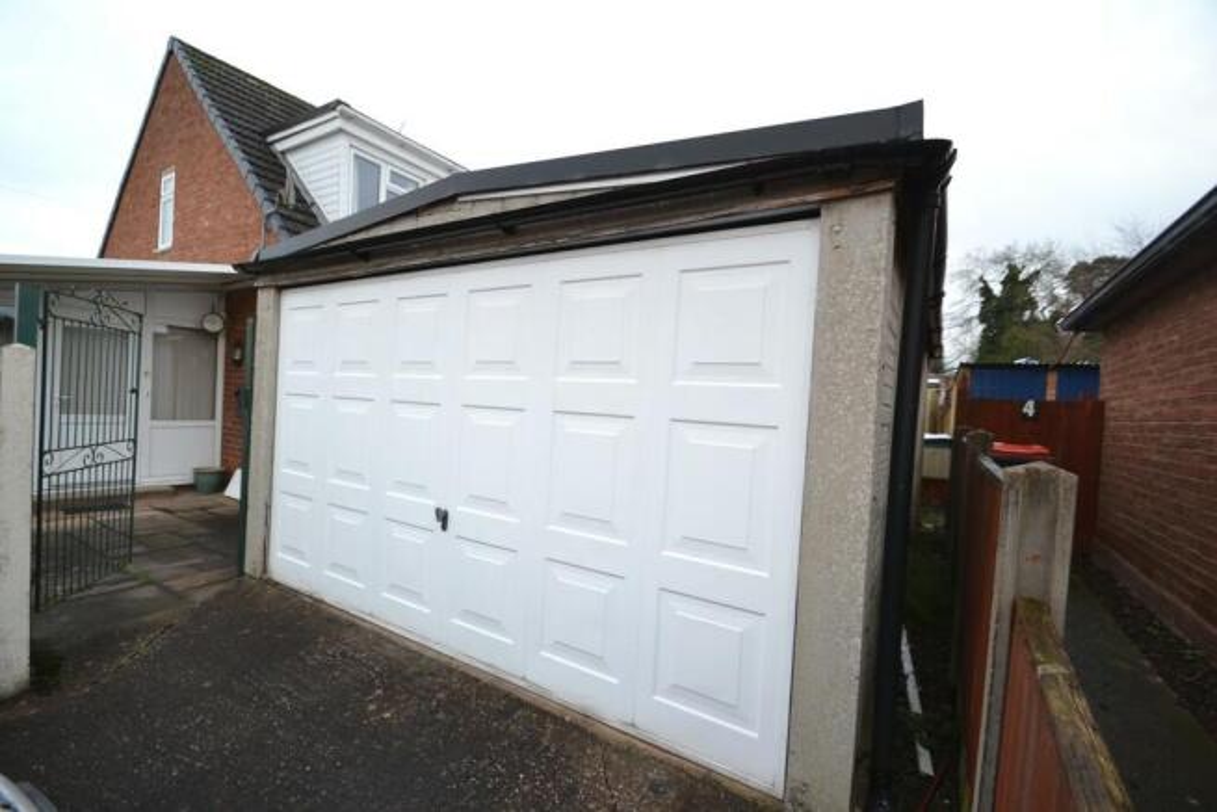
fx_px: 507
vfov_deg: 77.4
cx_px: 608
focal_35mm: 15
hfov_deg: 100.4
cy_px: 406
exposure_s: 1/125
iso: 200
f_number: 5.6
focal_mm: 10
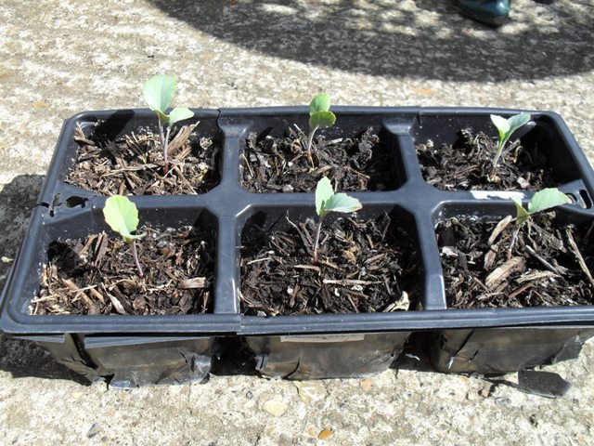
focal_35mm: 35
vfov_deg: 40.7
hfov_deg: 52.6
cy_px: 223
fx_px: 601
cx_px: 297
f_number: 3.2
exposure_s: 1/750
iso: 100
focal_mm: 6.3
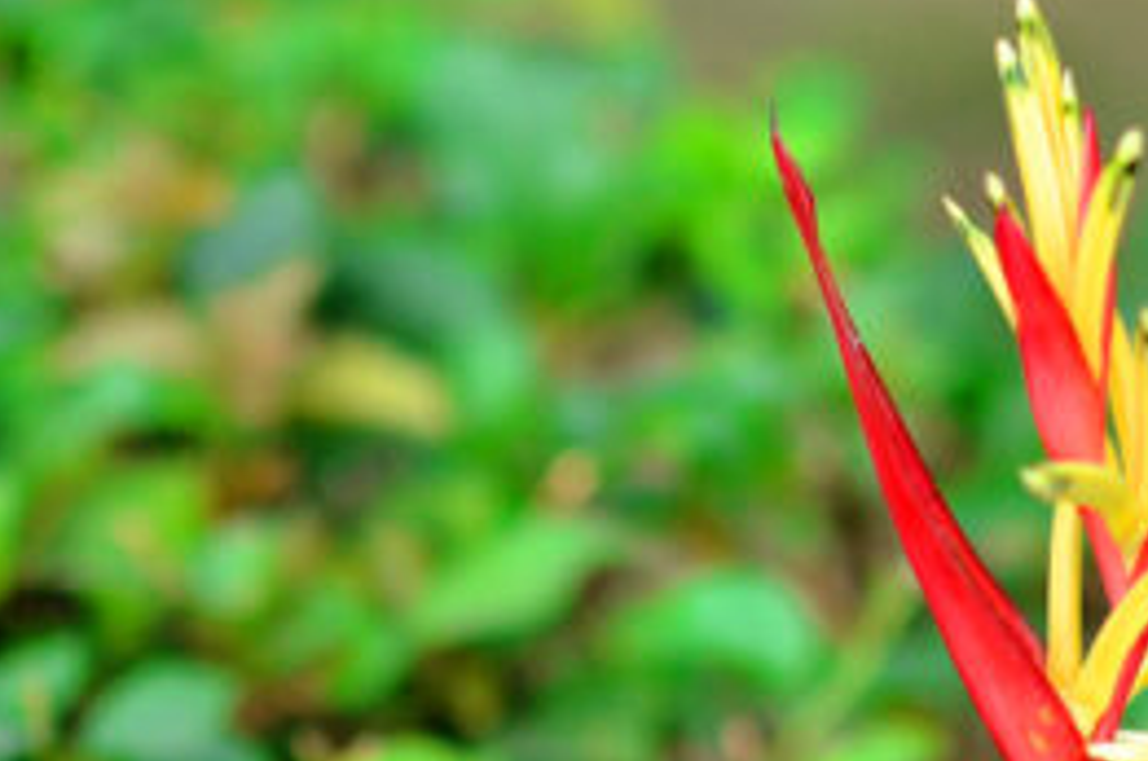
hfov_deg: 13.3
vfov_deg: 8.8
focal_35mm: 154
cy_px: 583
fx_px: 4917
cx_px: 501
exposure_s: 1/1250
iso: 200
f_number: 2.2
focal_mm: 35
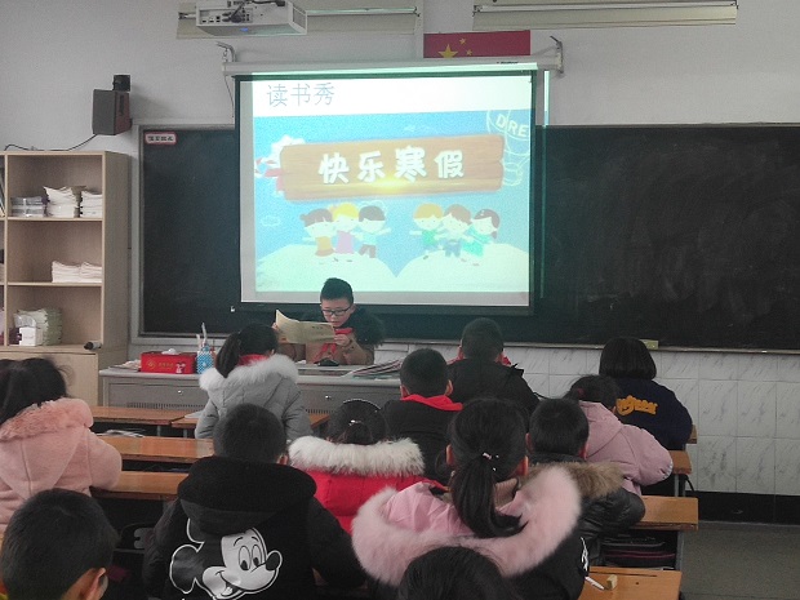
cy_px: 300
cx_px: 400
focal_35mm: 68
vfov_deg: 21.6
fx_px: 1572
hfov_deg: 28.6
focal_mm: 3.95
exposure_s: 1/100
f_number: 1.8
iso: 245
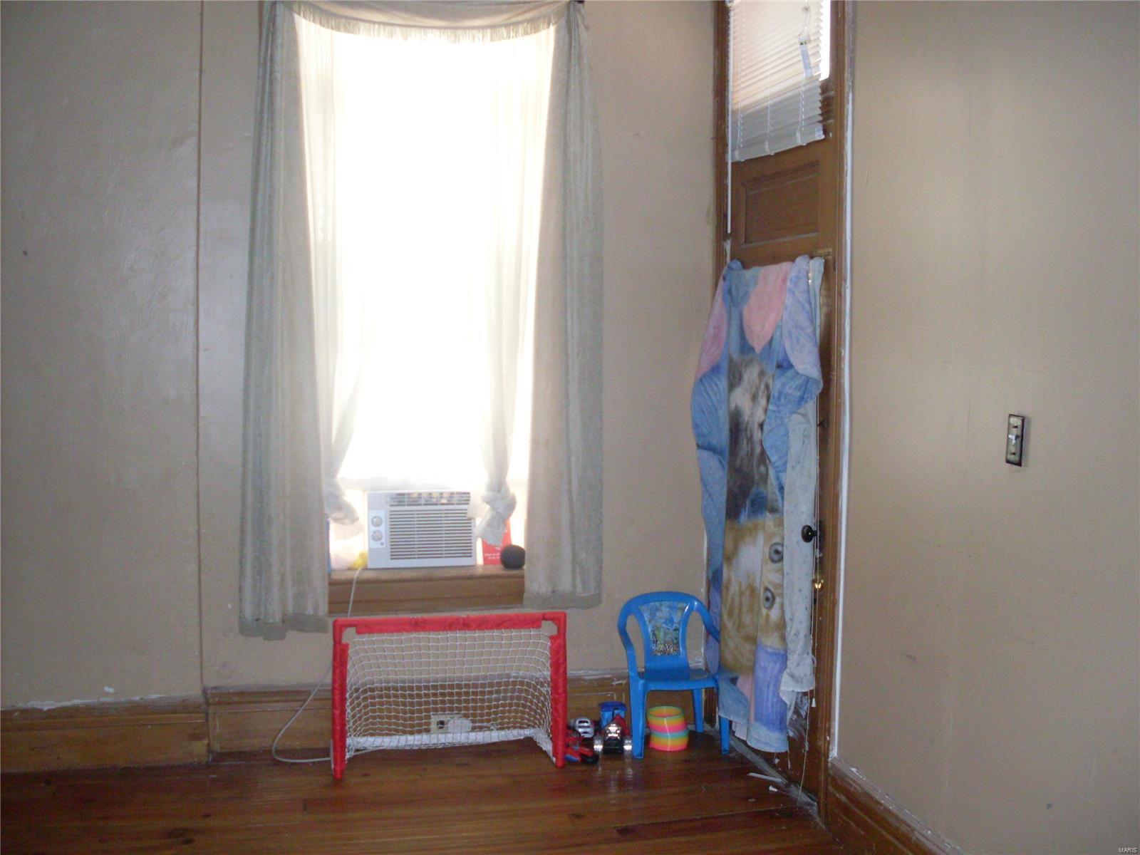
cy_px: 428
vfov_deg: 37.7
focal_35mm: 38
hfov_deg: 49.0
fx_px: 1251
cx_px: 570
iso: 160
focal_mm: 6.3
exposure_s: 1/45
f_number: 2.8
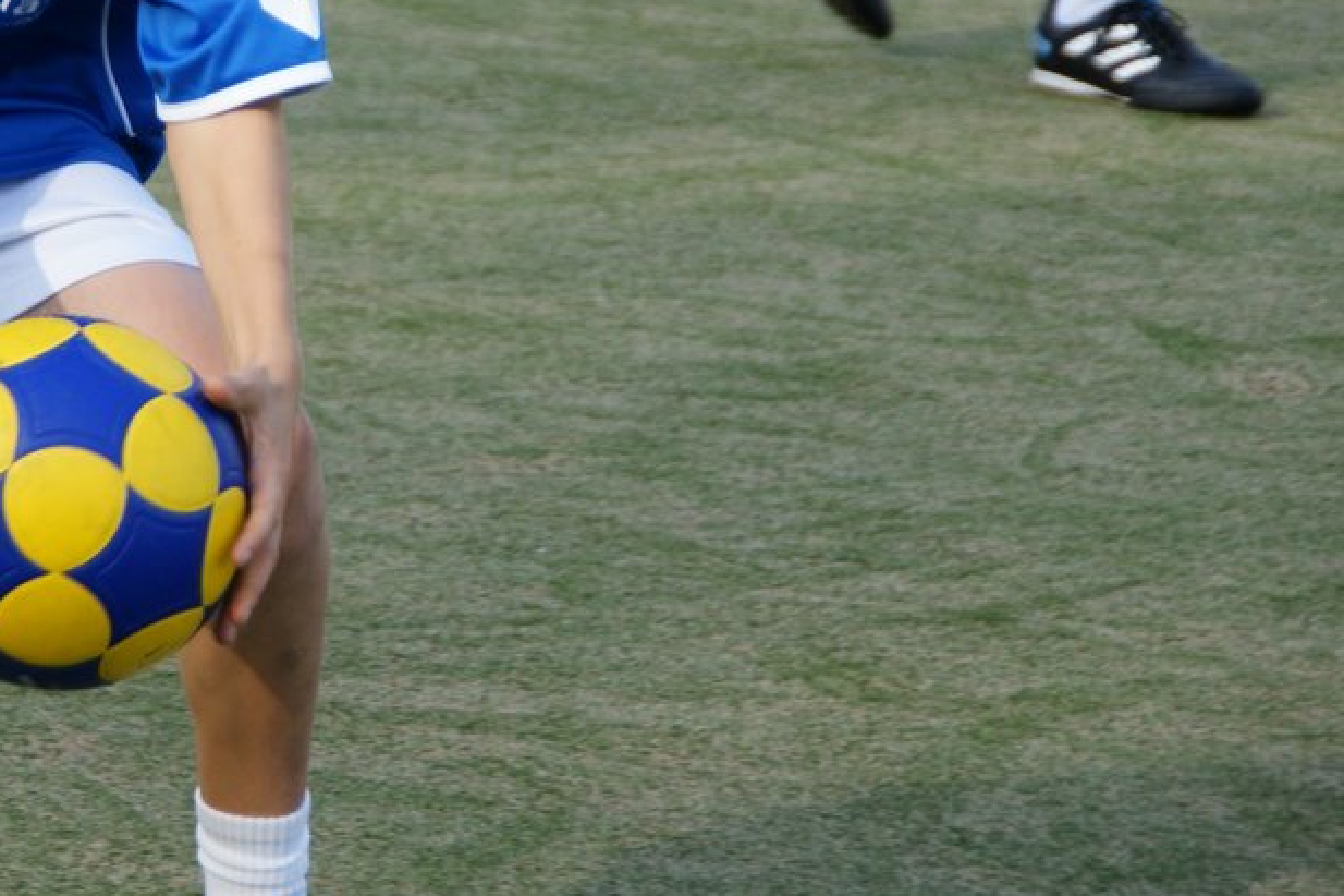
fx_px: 11980
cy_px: 77
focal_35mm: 321
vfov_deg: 4.3
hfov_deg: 6.4
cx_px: 220
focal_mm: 110
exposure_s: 1/400
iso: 200
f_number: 5.6
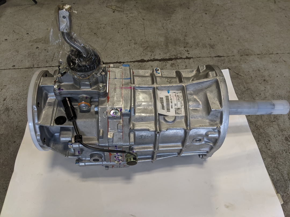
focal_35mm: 27
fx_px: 226
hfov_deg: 65.3
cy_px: 108
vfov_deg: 51.4
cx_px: 145
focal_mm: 4.44
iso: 59
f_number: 1.8
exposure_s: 1/120
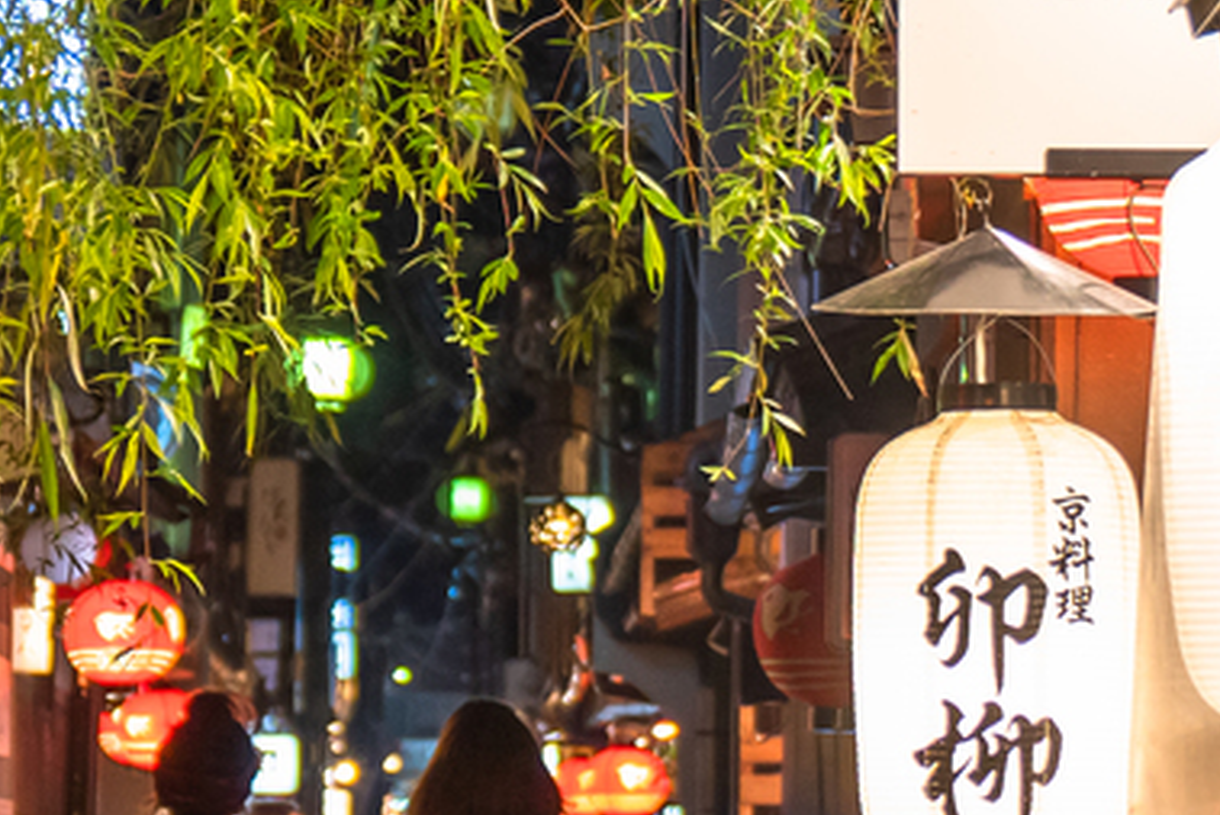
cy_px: 100
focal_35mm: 253
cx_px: 1281
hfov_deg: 8.1
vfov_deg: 5.4
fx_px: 8577
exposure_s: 1/50
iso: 640
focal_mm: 48
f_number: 2.8
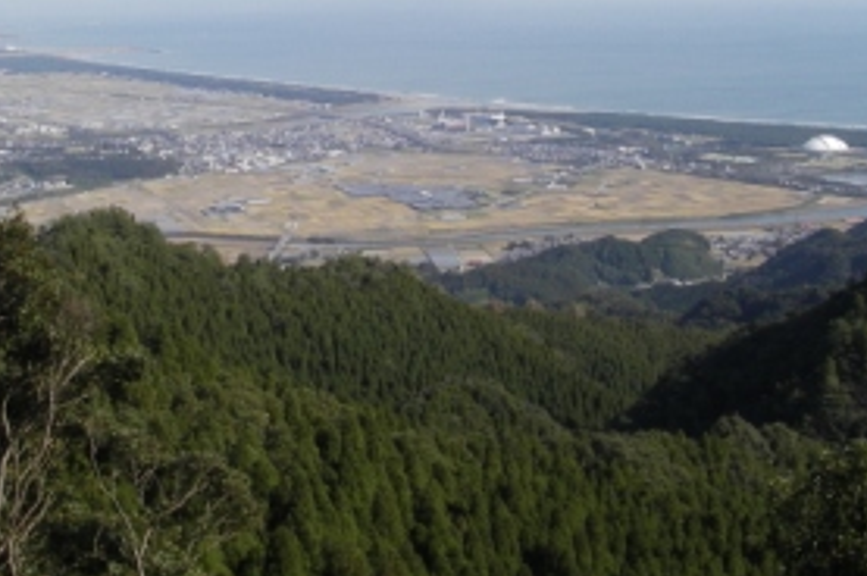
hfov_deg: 31.4
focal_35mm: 64
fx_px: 1540
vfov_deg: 20.9
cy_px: 97
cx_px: 357
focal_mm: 6.3
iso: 50
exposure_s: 1/160
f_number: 6.6
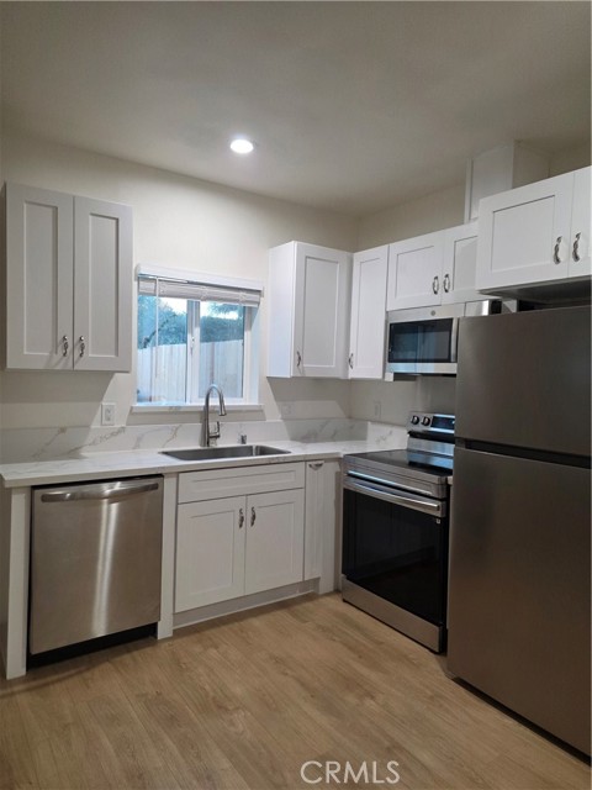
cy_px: 395
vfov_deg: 73.9
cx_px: 296
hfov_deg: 58.9
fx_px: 524
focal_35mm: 23
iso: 250
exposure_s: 1/120
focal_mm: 6.3
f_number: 1.7
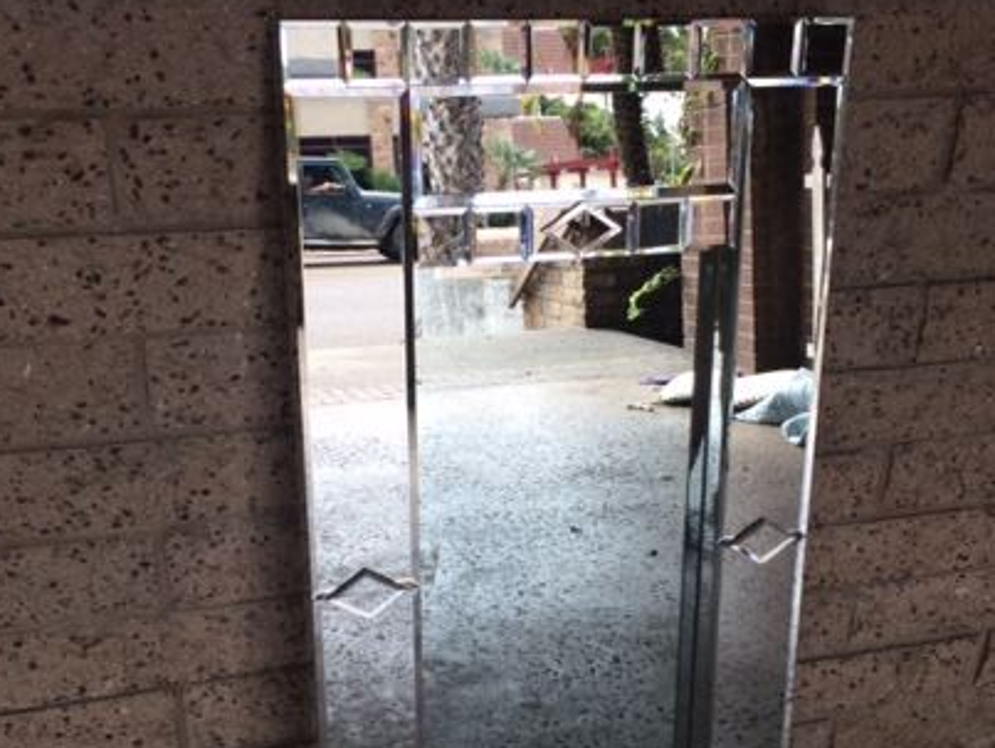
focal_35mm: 46
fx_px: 1323
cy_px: 444
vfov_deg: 31.5
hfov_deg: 41.1
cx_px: 560
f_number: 2.2
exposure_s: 1/441
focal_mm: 4.15
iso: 32
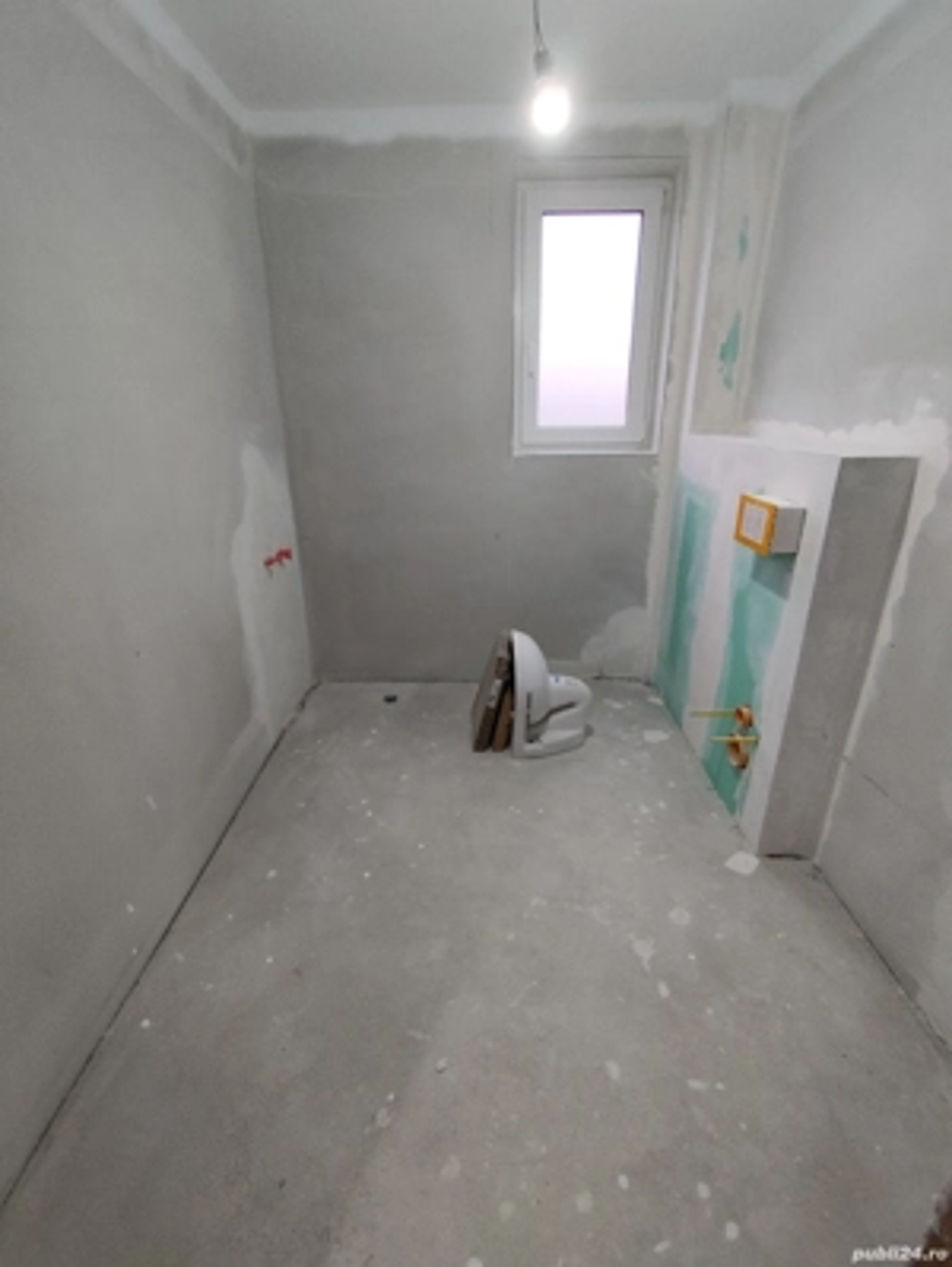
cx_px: 476
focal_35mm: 16
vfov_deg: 94.4
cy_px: 634
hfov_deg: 78.2
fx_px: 586
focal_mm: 1.65
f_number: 2.2
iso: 100
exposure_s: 1/50
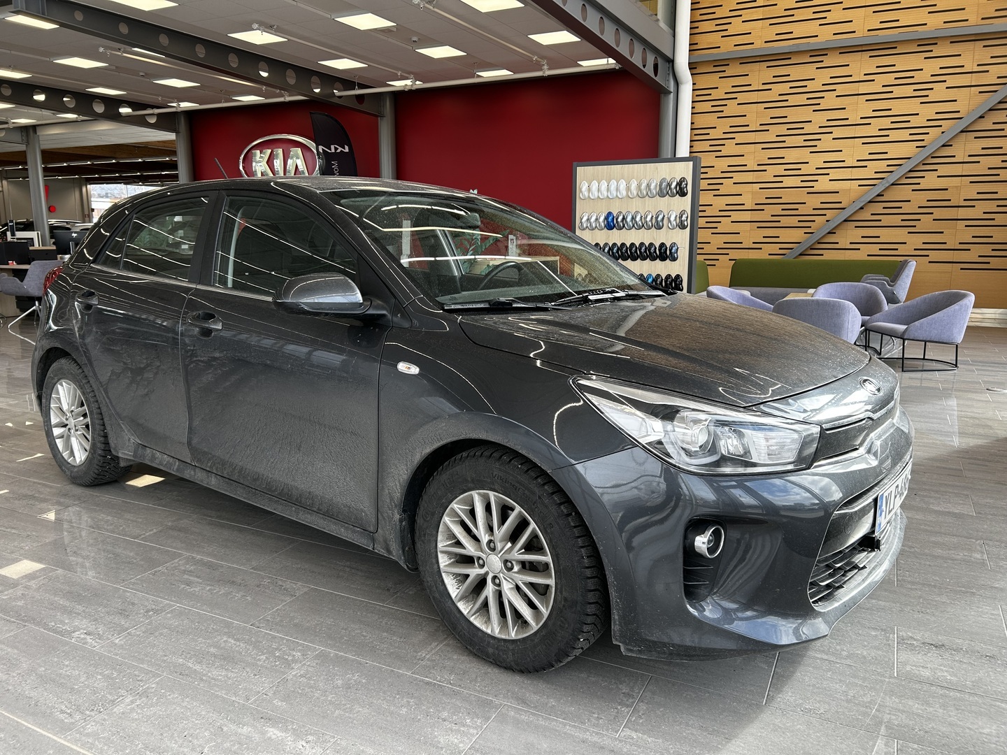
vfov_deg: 53.1
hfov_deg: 67.3
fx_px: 756
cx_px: 504
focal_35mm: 26
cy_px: 378
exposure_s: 1/242
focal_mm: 5.7
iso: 40
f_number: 1.5
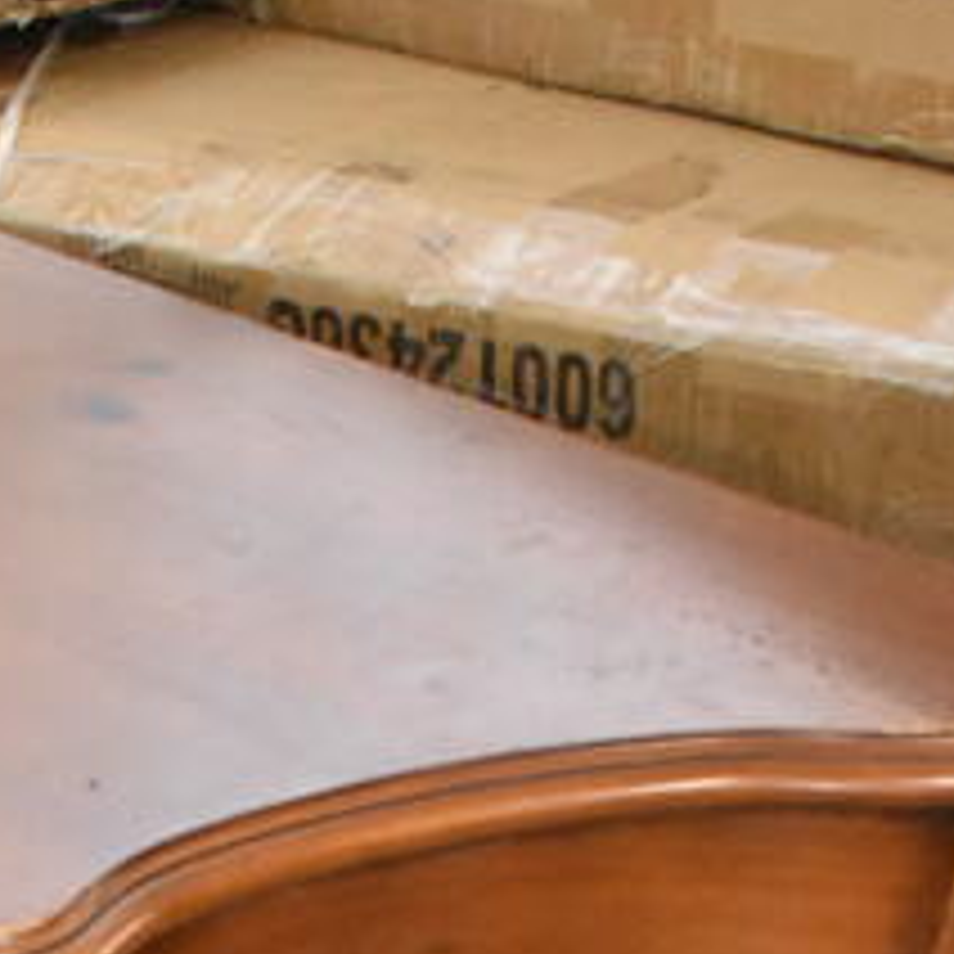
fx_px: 3430
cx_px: -194
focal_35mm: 110
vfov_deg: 14.5
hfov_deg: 15.3
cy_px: 1532
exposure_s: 1/125
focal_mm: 20
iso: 4500
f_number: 3.5
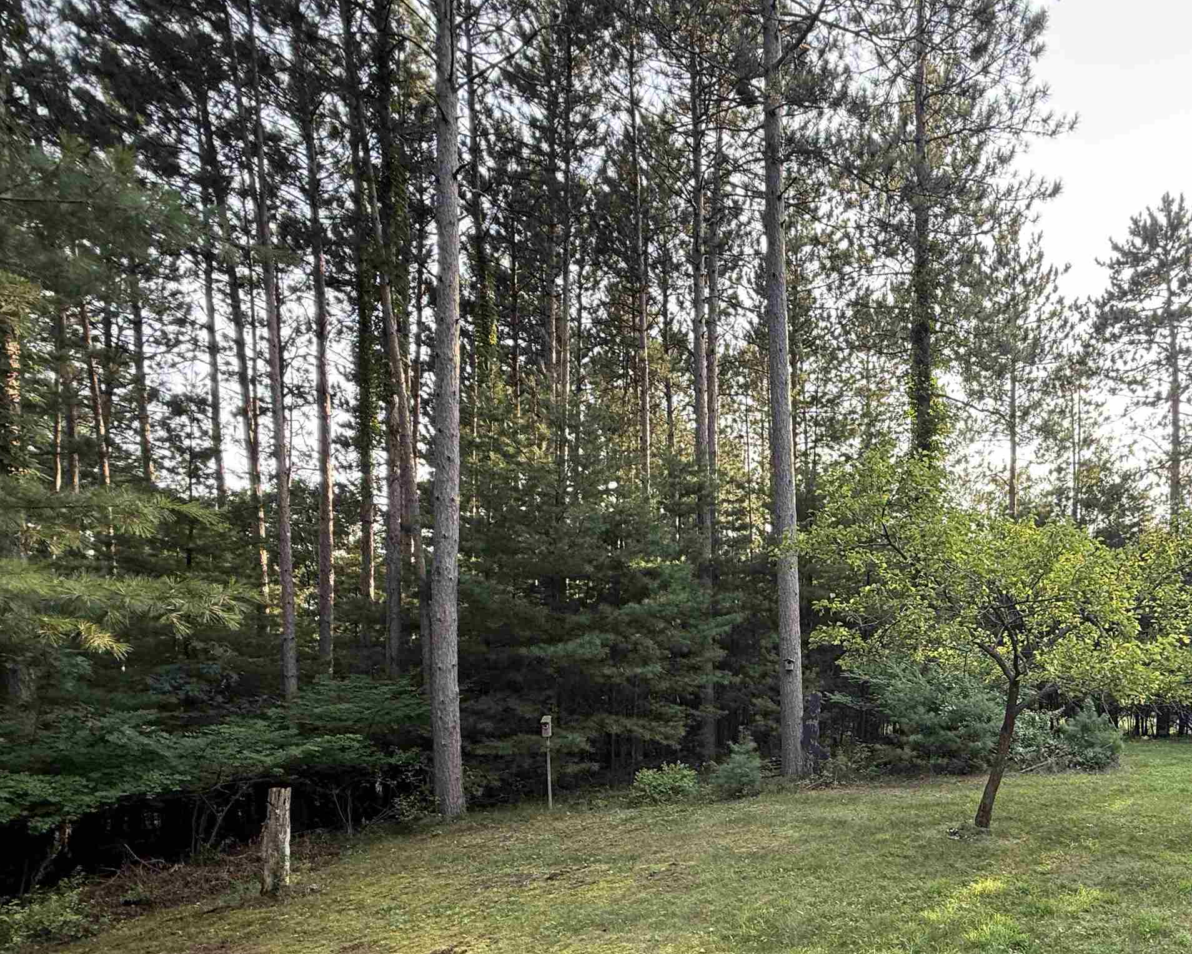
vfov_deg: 60.6
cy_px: 684
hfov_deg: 69.8
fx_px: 776
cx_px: 900
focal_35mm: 22
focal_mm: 2.22
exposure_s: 1/100
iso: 64
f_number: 2.2
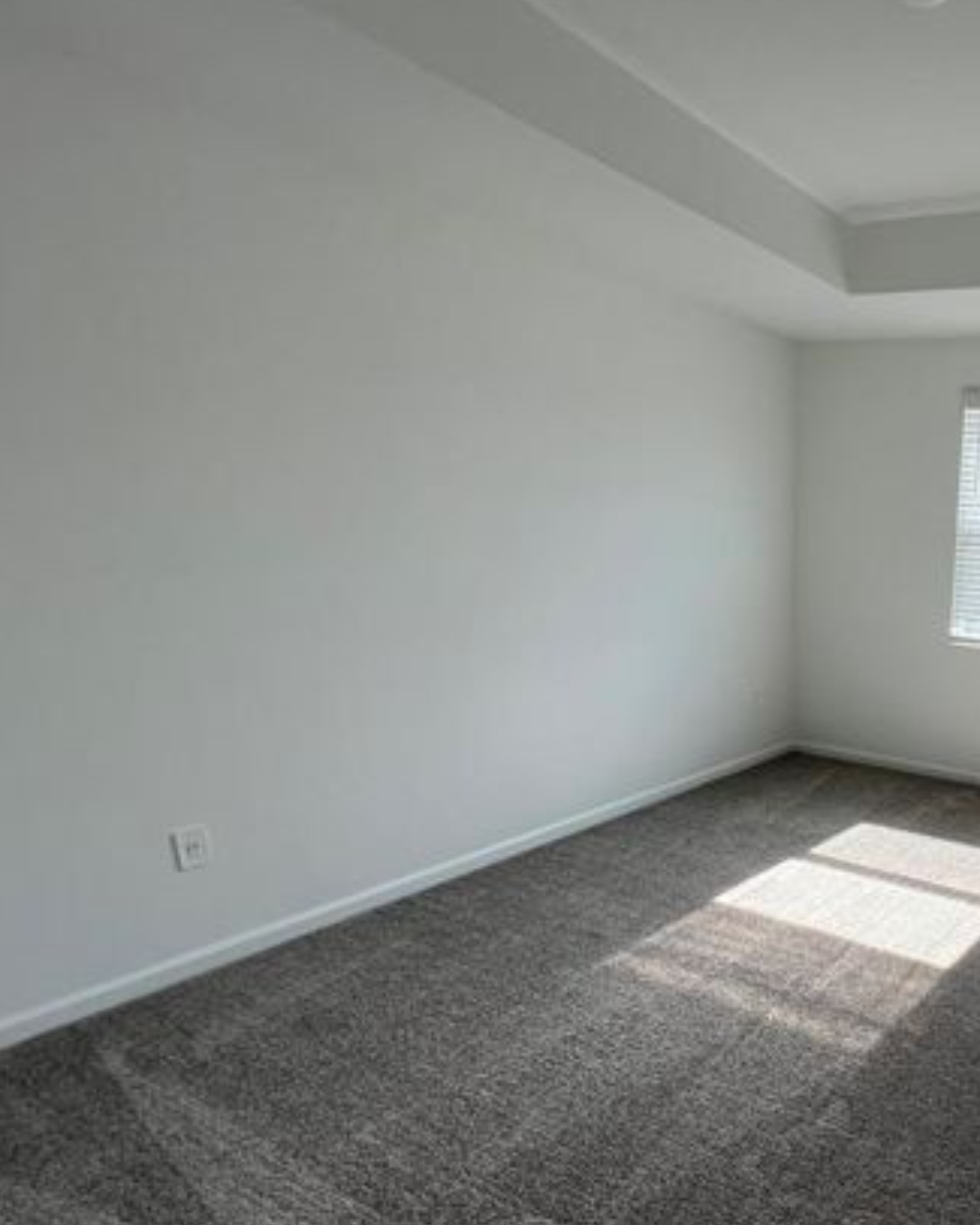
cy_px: 775
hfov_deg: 53.8
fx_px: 797
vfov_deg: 73.6
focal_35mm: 22
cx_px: 909
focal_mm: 1.57
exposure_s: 1/125
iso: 32
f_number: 1.8
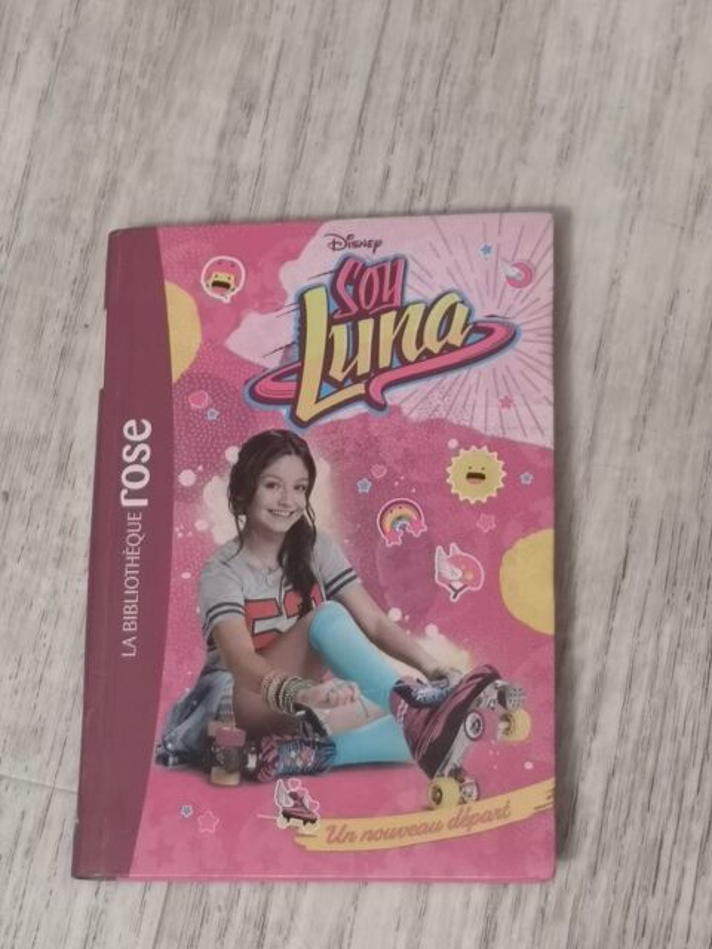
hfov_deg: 19.4
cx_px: 356
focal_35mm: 76
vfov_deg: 25.7
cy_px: 474
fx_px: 2084
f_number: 1.8
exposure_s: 1/25
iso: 320
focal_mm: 3.95
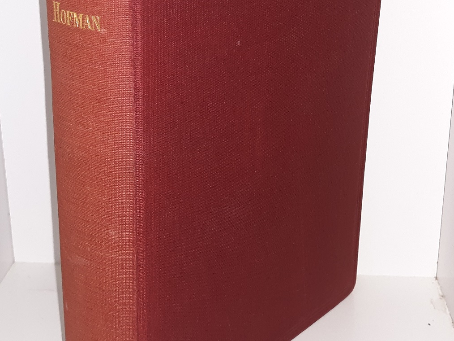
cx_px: 215
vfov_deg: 25.5
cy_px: 118
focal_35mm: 57
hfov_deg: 33.8
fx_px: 747
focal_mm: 3.7
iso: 80
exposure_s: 1/120
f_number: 1.7
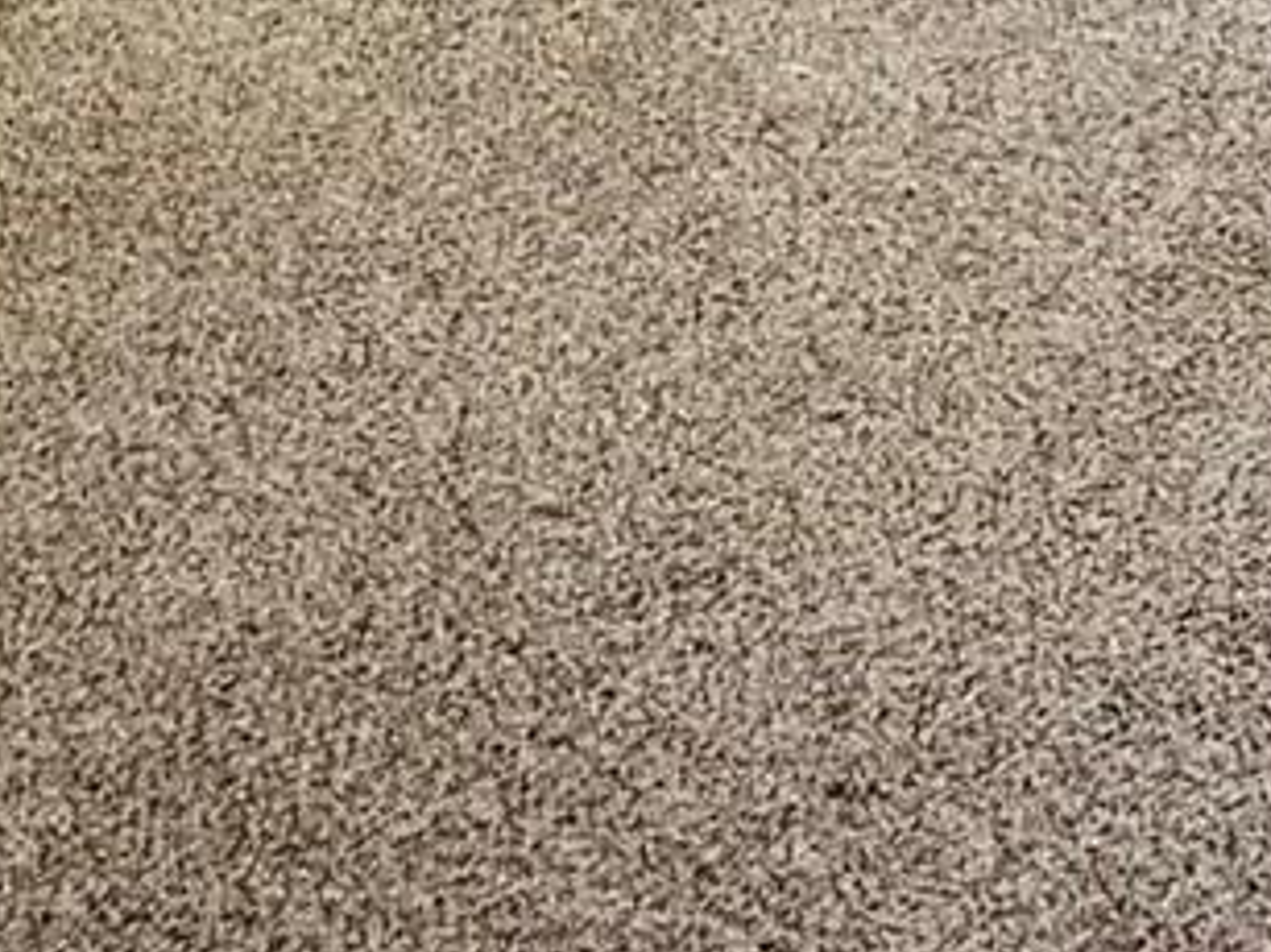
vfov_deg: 15.1
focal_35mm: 73
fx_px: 2679
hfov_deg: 25.1
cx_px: 1333
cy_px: -1109
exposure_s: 1/60
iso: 320
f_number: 2.2
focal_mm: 2.22
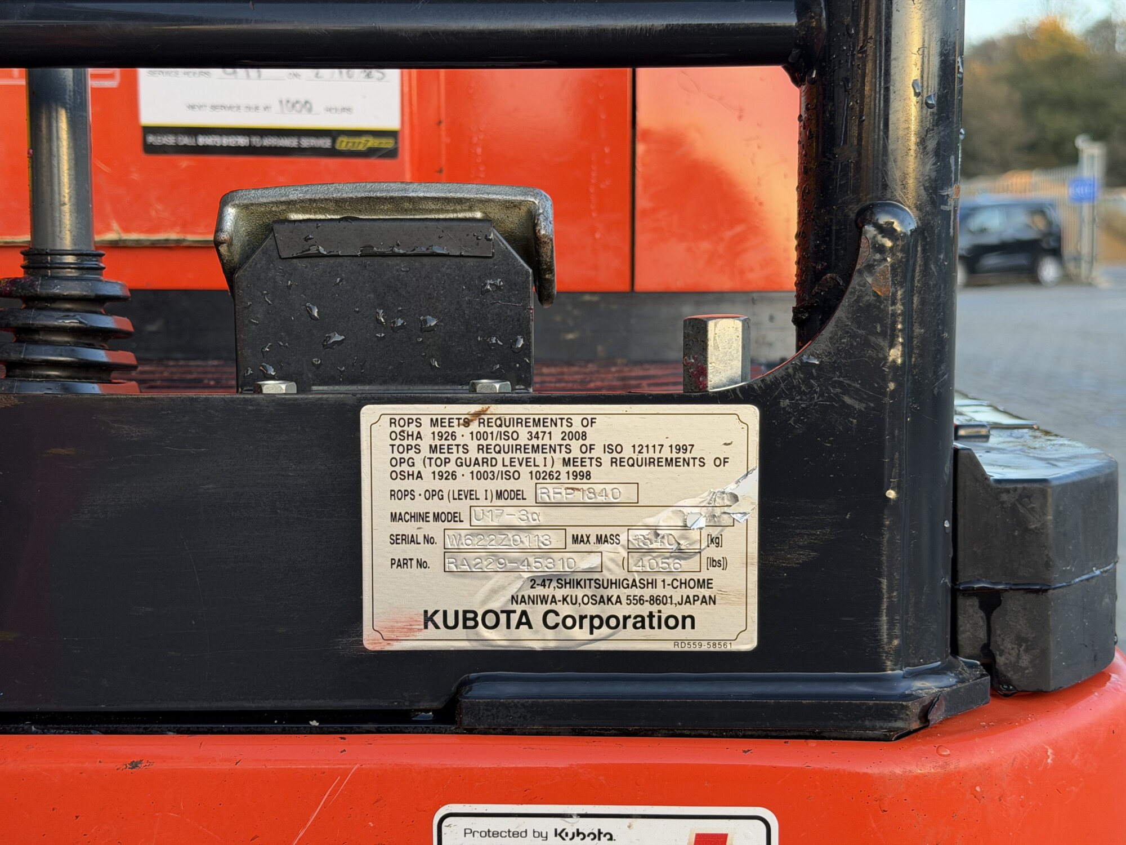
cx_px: 563
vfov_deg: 30.3
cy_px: 422
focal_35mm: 48
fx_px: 1561
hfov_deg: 39.7
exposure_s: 1/134
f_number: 1.78
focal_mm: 6.76
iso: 50
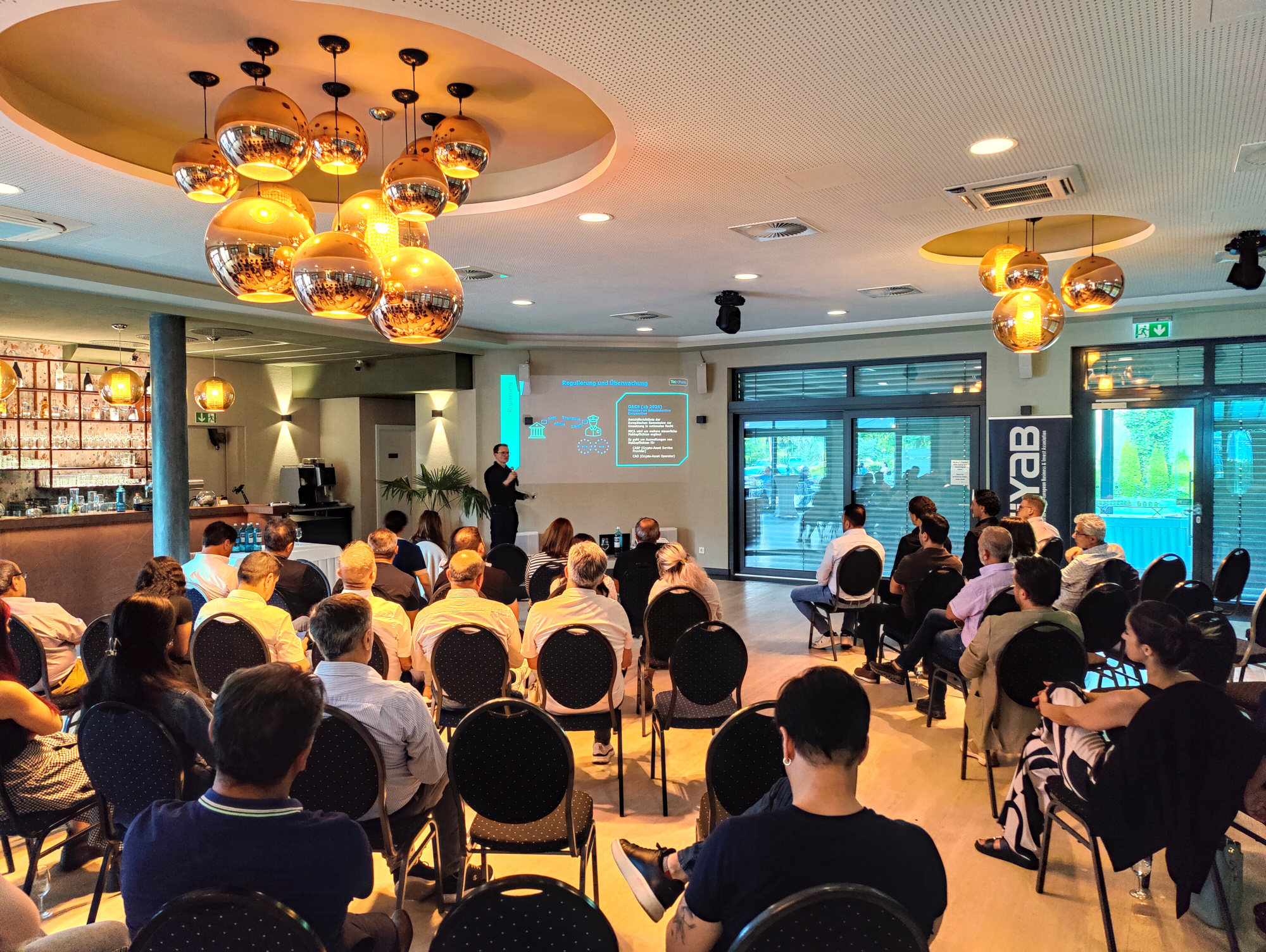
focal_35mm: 23
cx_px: 633
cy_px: 476
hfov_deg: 73.9
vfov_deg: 59.0
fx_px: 842
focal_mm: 6.06
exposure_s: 1/50
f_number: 1.8
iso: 125
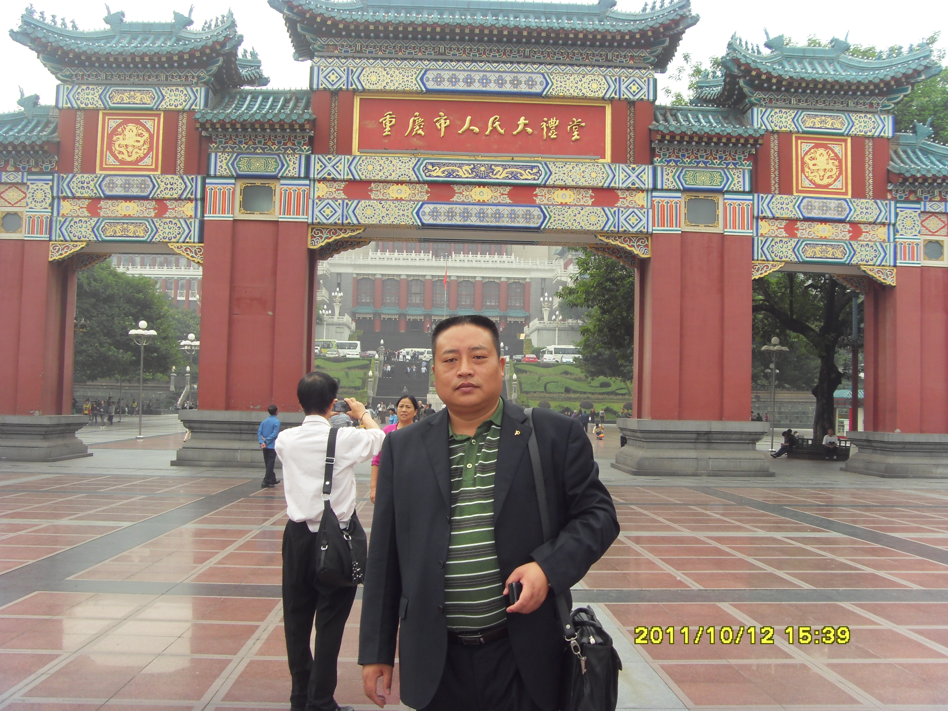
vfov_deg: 36.8
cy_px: 356
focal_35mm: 39
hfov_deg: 47.9
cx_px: 474
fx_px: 1068
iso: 80
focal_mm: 6.6
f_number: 3.5
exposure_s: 1/125
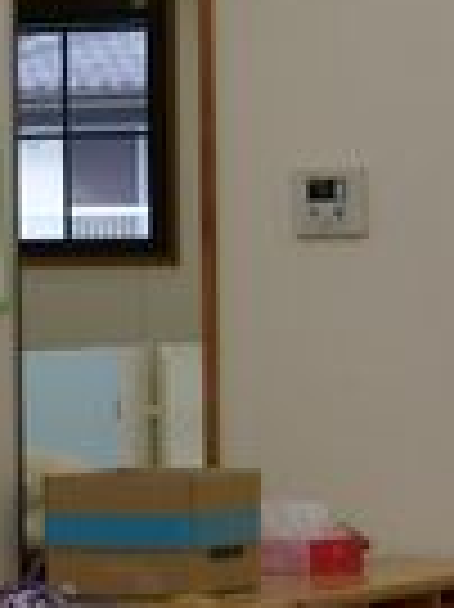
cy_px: 140
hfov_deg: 5.5
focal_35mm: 265
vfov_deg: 7.5
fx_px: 4634
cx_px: -526
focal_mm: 55
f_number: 5.6
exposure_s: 1/80
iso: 400
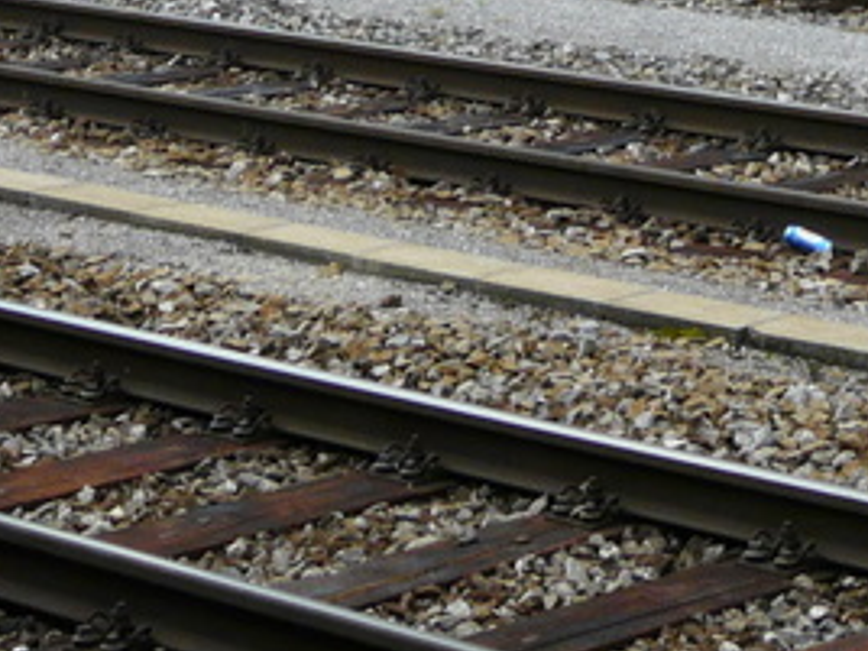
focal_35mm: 149
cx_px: 716
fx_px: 3736
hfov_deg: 13.2
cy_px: -538
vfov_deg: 9.5
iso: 100
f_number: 5
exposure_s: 1/250
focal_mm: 6.5
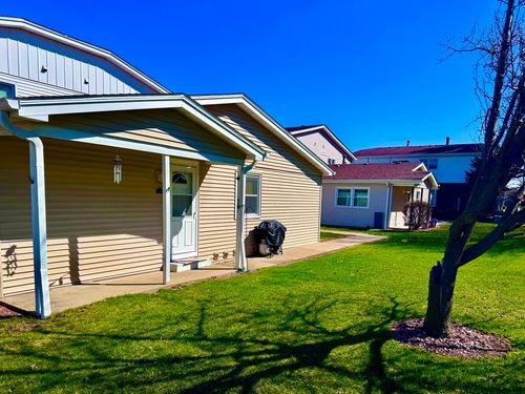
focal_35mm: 24
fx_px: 364
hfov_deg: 71.6
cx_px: 262
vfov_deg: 56.8
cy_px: 197
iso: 80
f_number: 1.78
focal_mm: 6.76
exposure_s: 1/7092
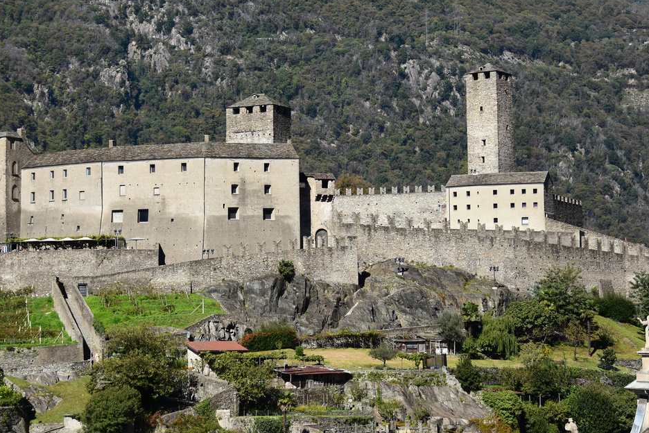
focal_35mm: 91
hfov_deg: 22.4
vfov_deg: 15.0
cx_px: 267
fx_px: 1638
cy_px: 191
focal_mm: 35
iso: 320
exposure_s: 1/2500
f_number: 4.5
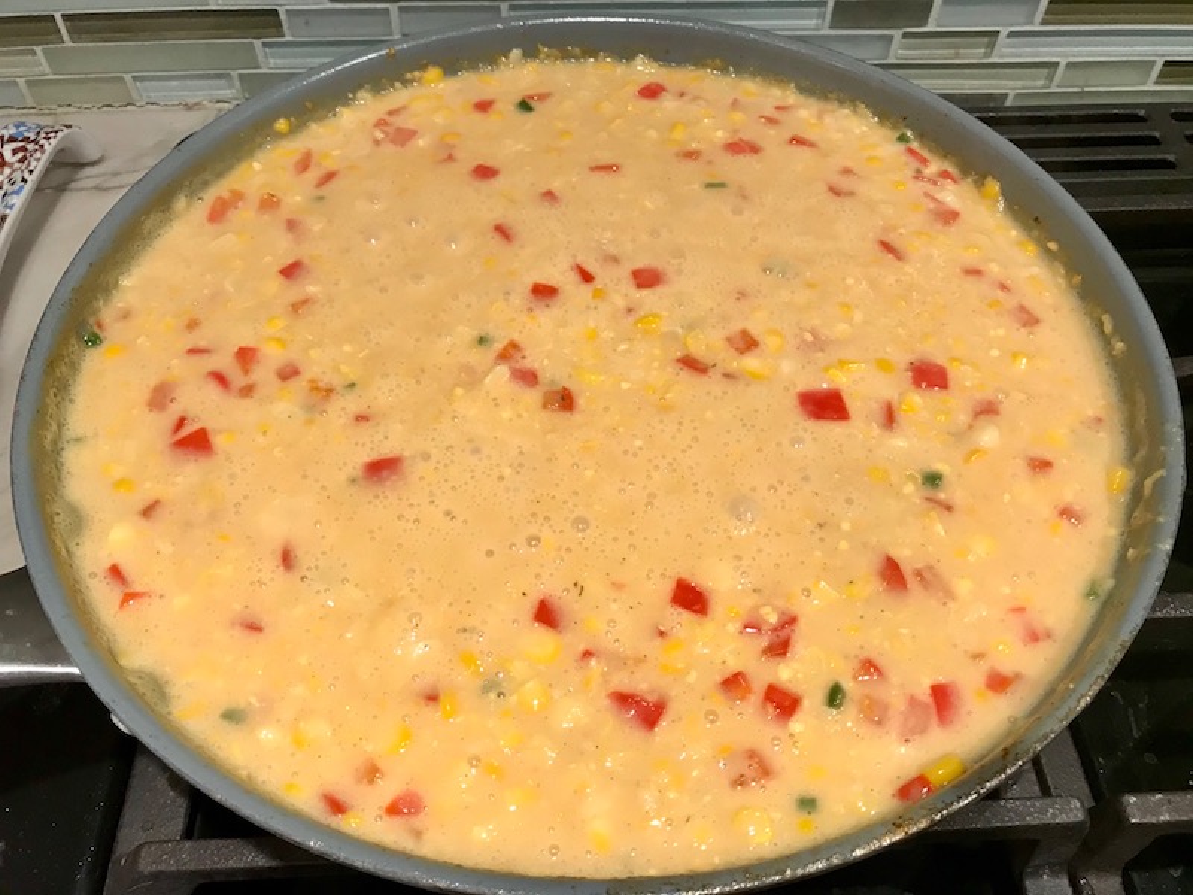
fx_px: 965
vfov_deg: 49.7
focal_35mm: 28
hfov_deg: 63.4
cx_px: 596
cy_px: 448
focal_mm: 3.99
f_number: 1.8
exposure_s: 1/30
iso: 40
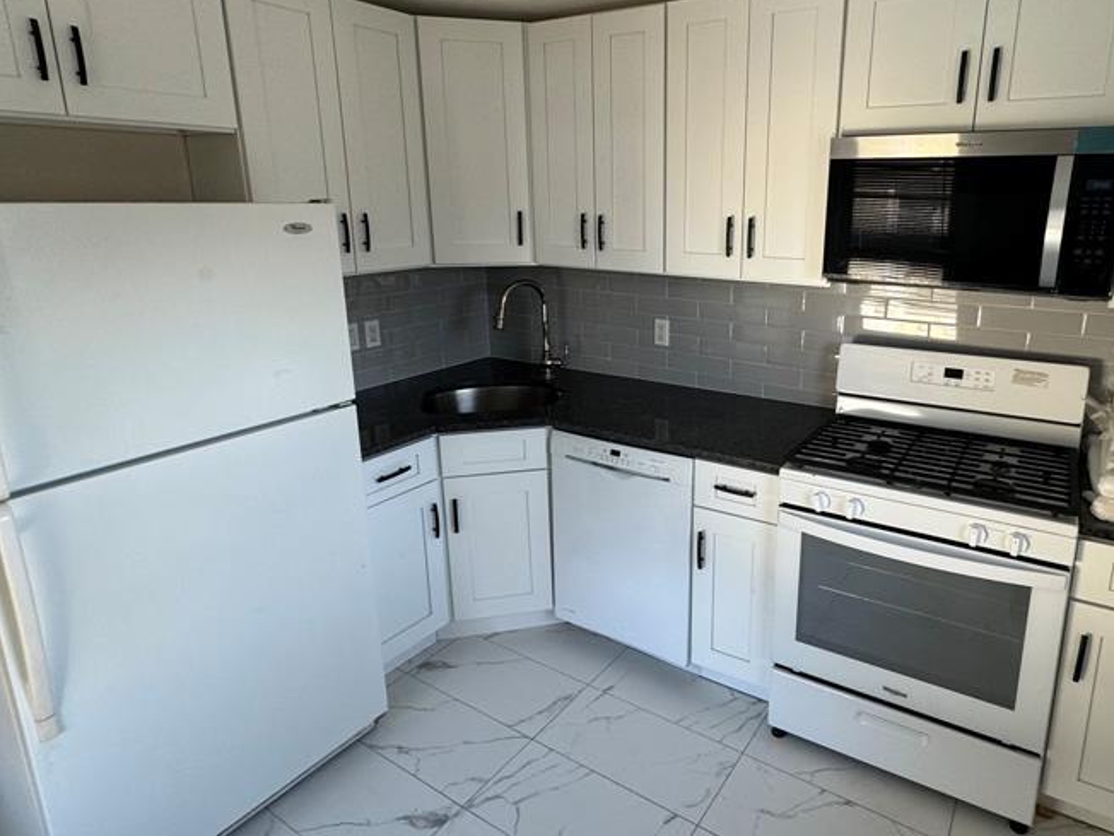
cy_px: 371
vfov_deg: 60.9
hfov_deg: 75.7
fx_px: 708
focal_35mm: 22
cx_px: 654
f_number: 2.2
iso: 125
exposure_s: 1/99
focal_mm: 2.22
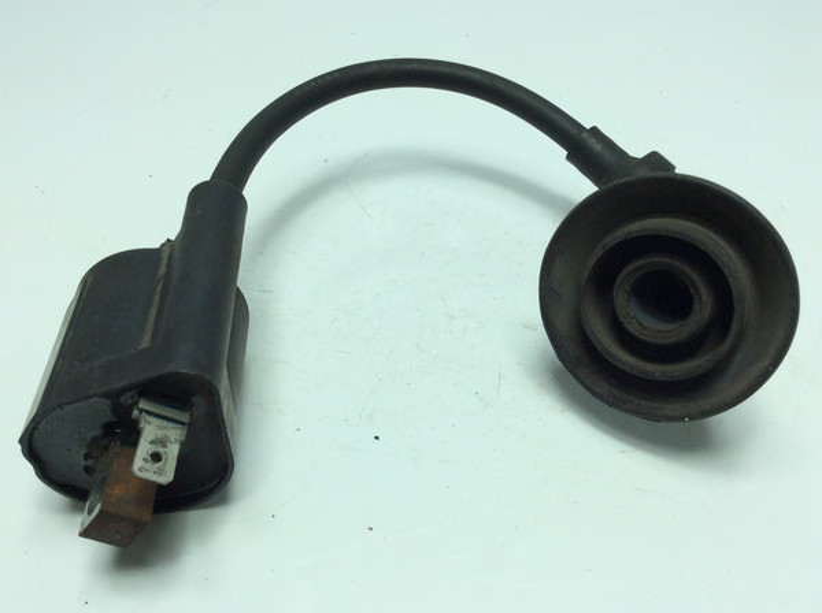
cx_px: 411
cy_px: 306
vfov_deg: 44.0
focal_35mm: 32
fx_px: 759
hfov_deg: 56.9
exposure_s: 1/457
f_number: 2.4
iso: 32
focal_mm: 3.3
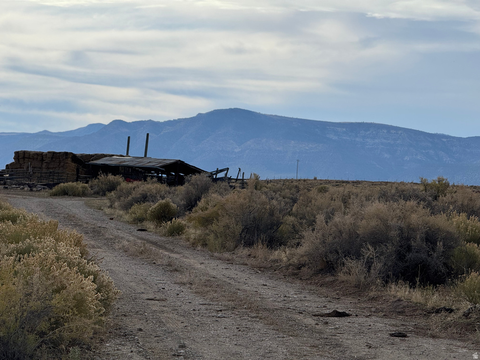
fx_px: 1664
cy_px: 180
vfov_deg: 12.3
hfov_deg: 16.4
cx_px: 240
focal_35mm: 120
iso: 50
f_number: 2.8
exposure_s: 1/4651
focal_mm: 15.66
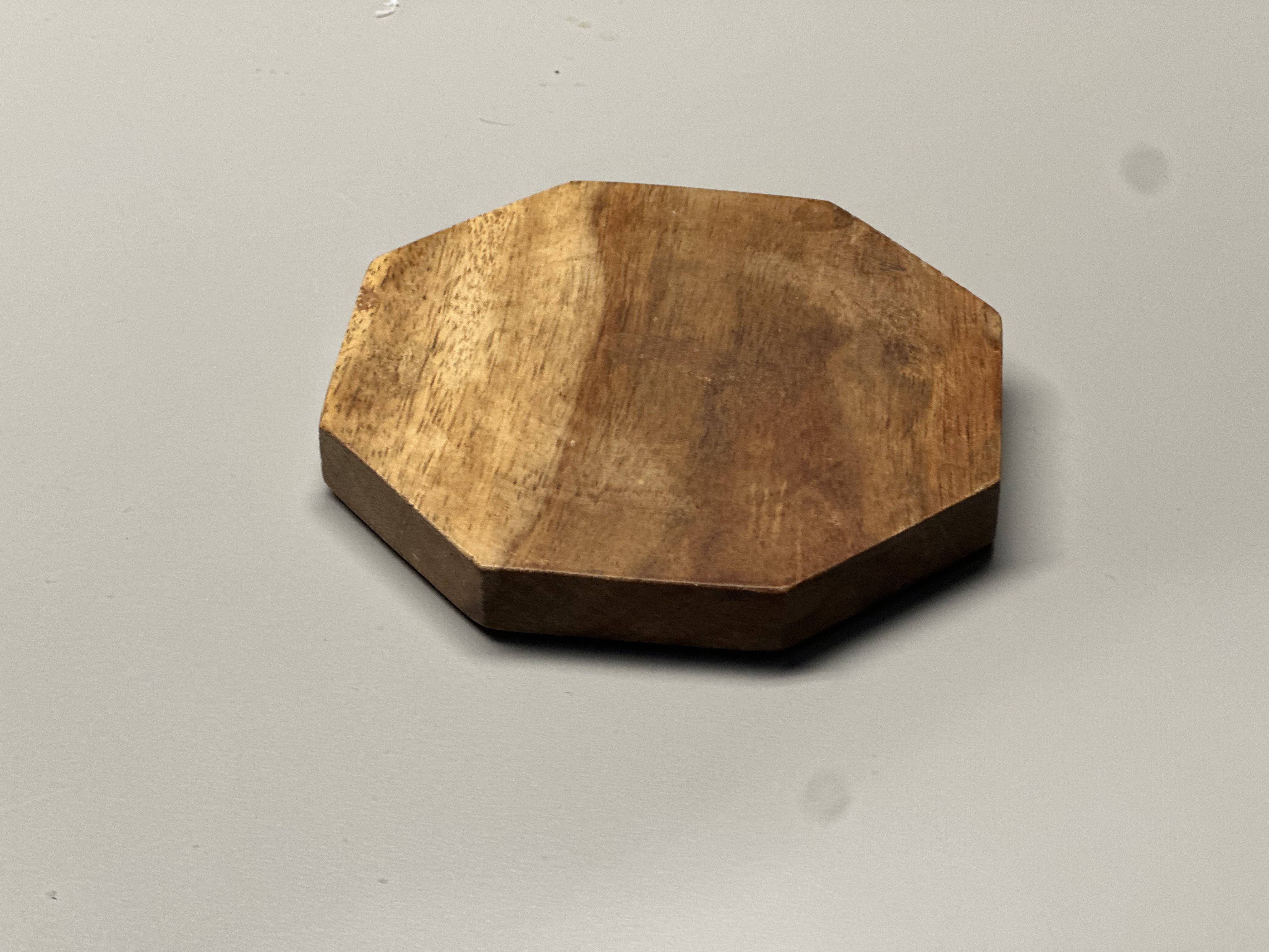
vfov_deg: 19.1
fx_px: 2823
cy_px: 476
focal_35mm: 77
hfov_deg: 25.3
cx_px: 634
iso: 160
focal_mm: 9
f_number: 2.8
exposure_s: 1/40
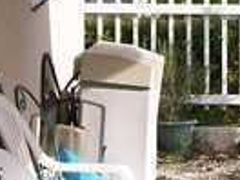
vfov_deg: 6.7
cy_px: -31
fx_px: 1518
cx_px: 253
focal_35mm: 219
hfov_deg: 9.0
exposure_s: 1/412
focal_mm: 6
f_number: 4.8
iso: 80
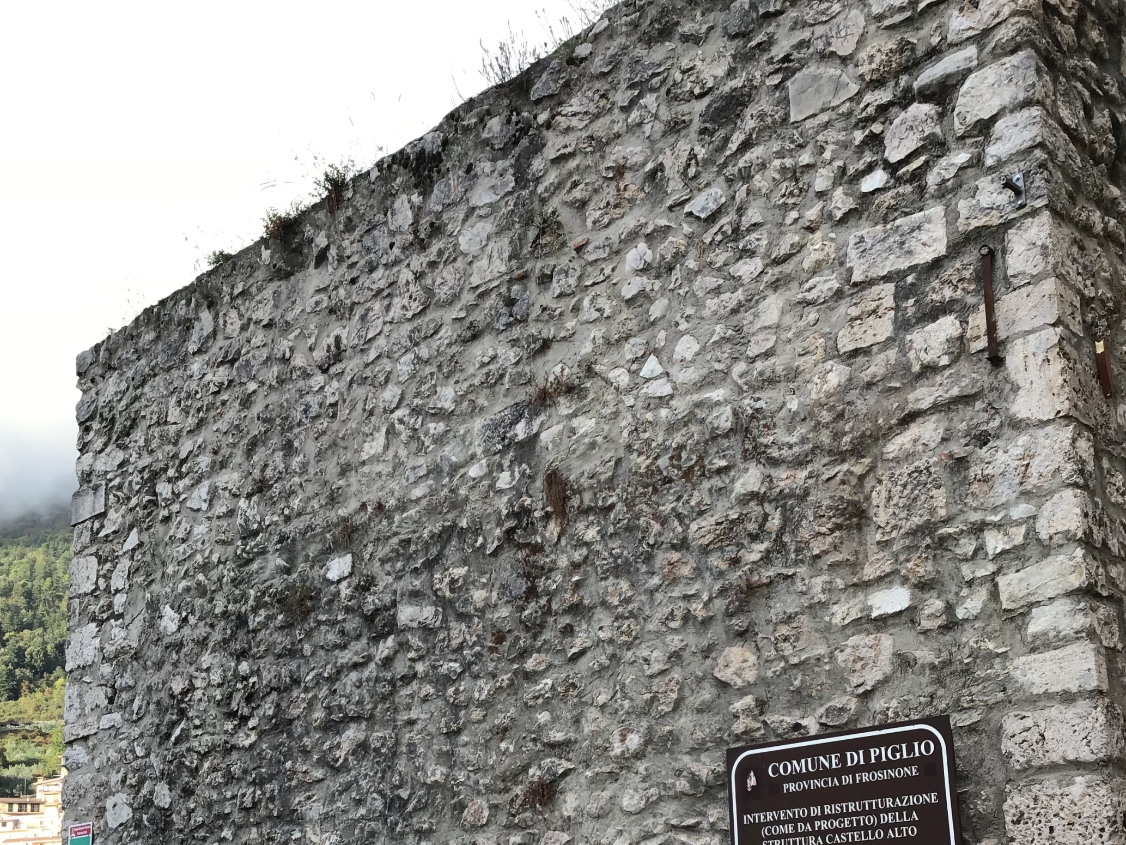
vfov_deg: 33.3
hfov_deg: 44.8
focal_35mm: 42
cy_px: 687
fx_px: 1366
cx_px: 565
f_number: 2.4
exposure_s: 1/229
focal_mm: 3.3
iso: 25
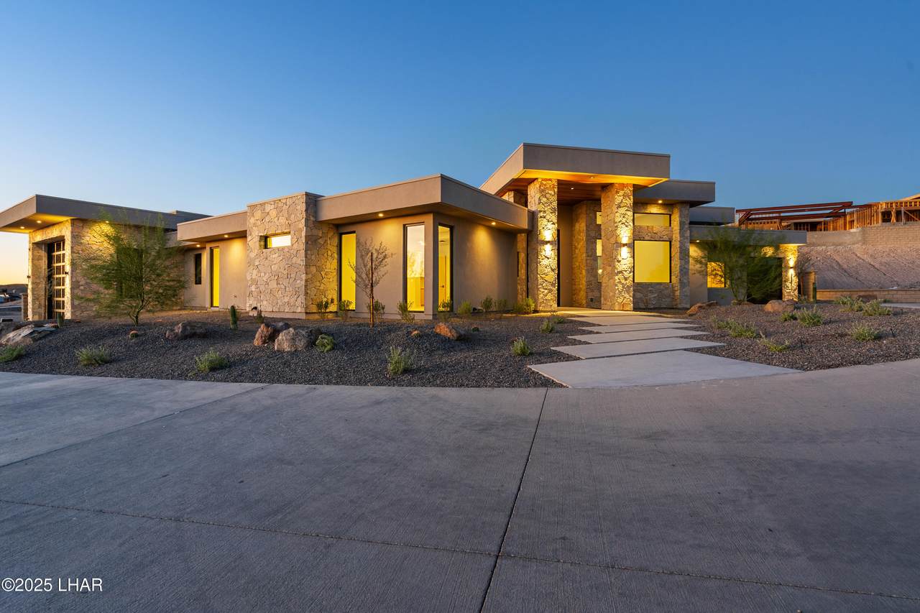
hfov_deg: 96.7
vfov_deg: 73.7
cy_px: 306
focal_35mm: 16
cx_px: 460
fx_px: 409
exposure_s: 6
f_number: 8
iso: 400
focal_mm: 16
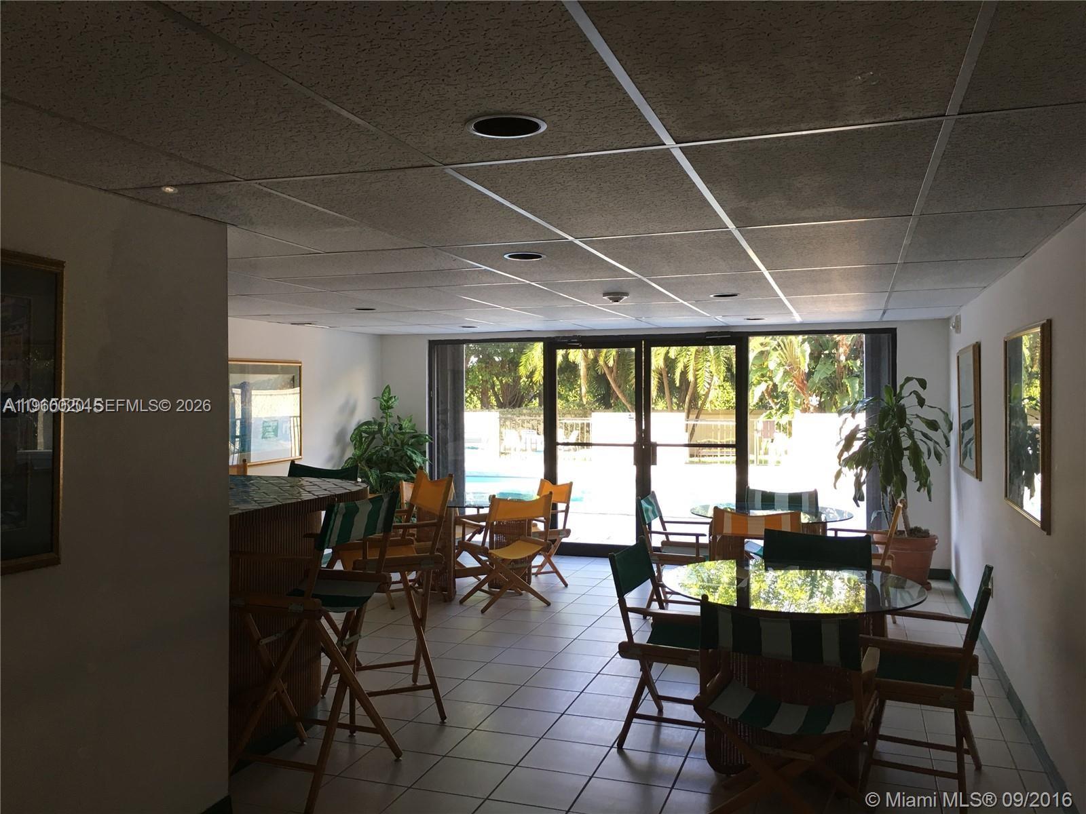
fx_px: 910
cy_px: 407
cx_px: 543
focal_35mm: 29
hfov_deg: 61.7
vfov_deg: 48.2
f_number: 2.2
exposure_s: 1/15
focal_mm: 4.15
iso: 25
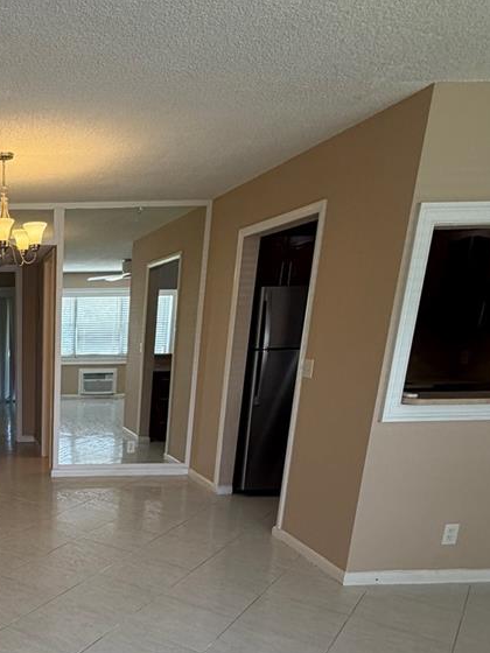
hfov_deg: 40.2
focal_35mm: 30
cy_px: 492
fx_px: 566
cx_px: -15
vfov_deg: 56.9
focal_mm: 2.22
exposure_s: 1/121
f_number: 2.2
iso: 100
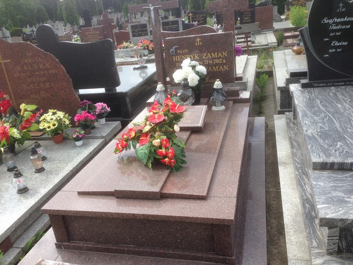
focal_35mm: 33
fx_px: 337
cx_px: 176
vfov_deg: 42.9
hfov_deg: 55.4
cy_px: 132
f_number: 2.4
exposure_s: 1/786
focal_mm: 4.12
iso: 50
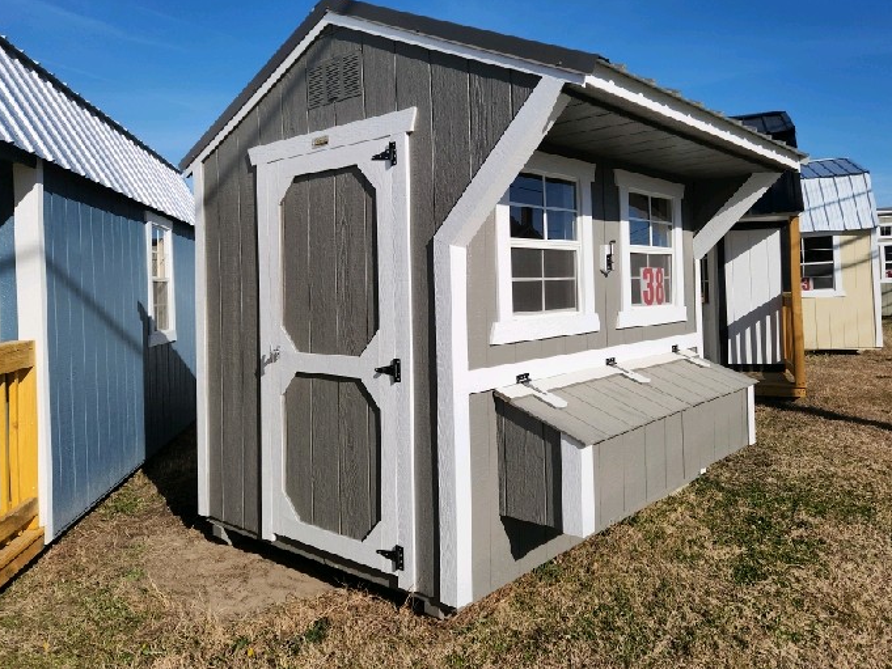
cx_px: 483
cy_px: 283
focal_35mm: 27
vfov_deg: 51.2
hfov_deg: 65.2
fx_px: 696
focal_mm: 5.4
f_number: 1.8
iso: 20
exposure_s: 1/3333
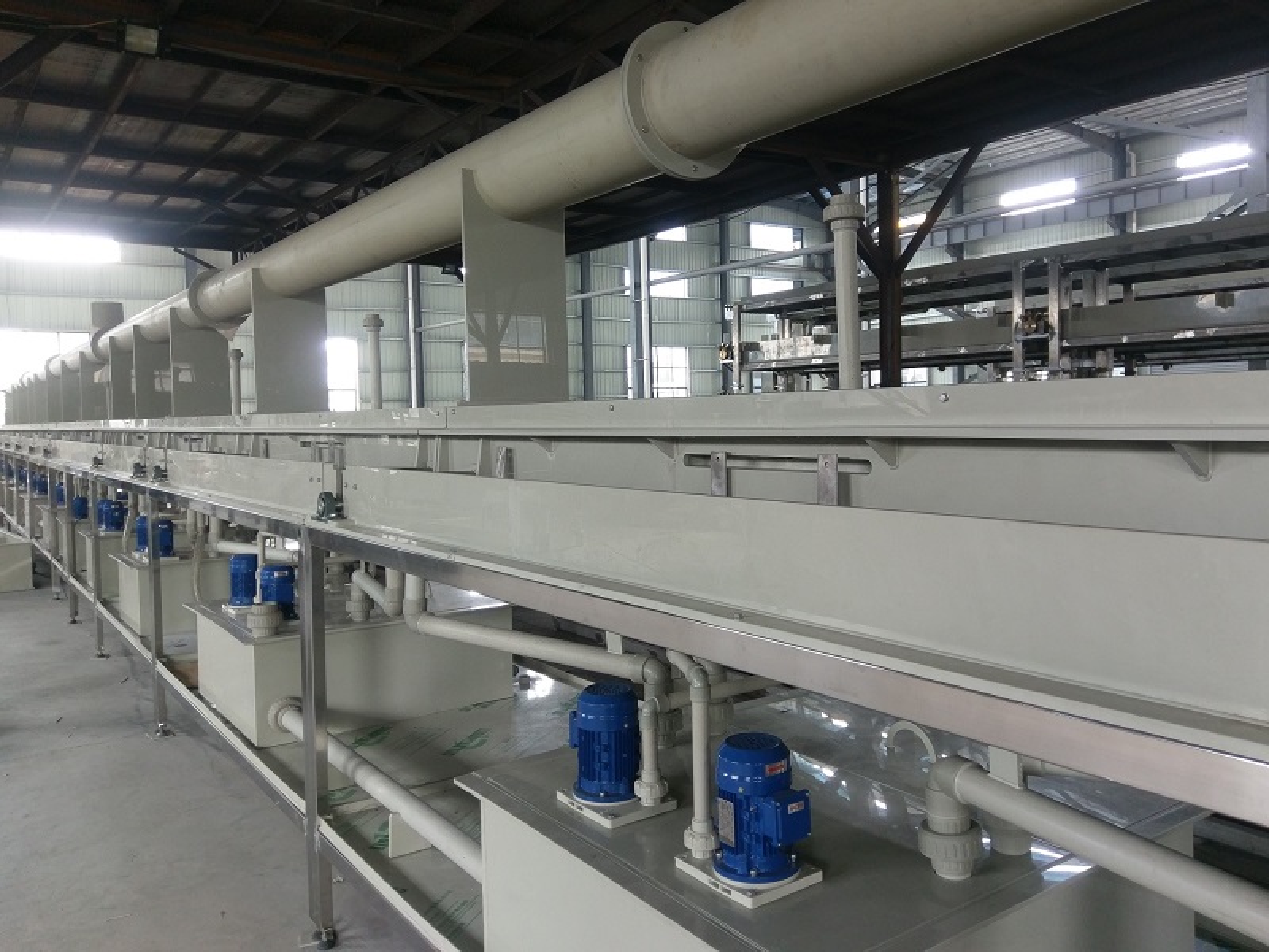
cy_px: 476
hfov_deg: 67.3
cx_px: 634
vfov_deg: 53.1
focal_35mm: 26
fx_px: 953
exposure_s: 1/50
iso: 160
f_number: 1.8
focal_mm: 4.58
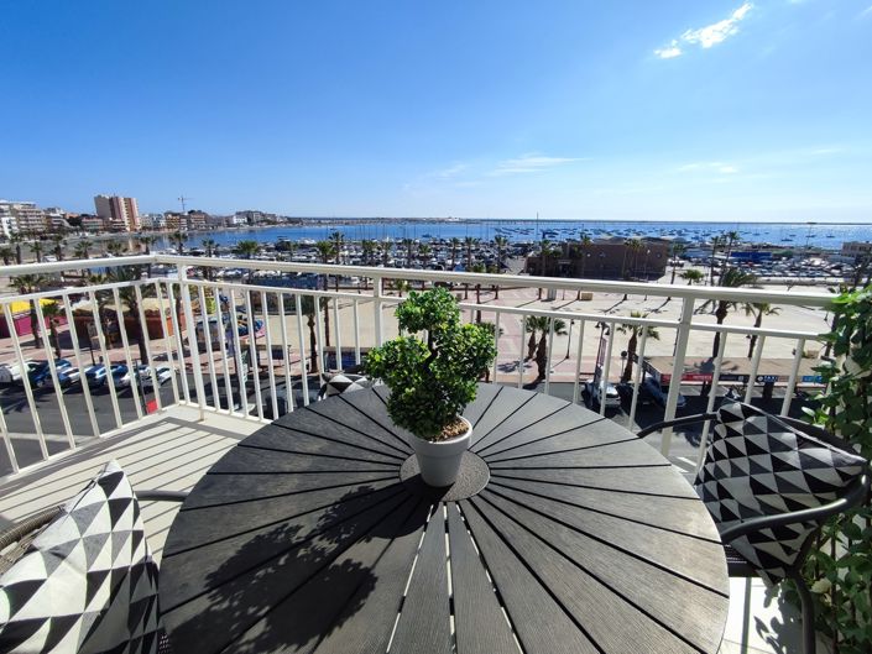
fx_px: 403
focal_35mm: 16
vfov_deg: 78.1
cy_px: 327
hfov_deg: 94.5
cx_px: 436
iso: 50
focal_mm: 1.65
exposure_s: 1/1982
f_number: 2.2
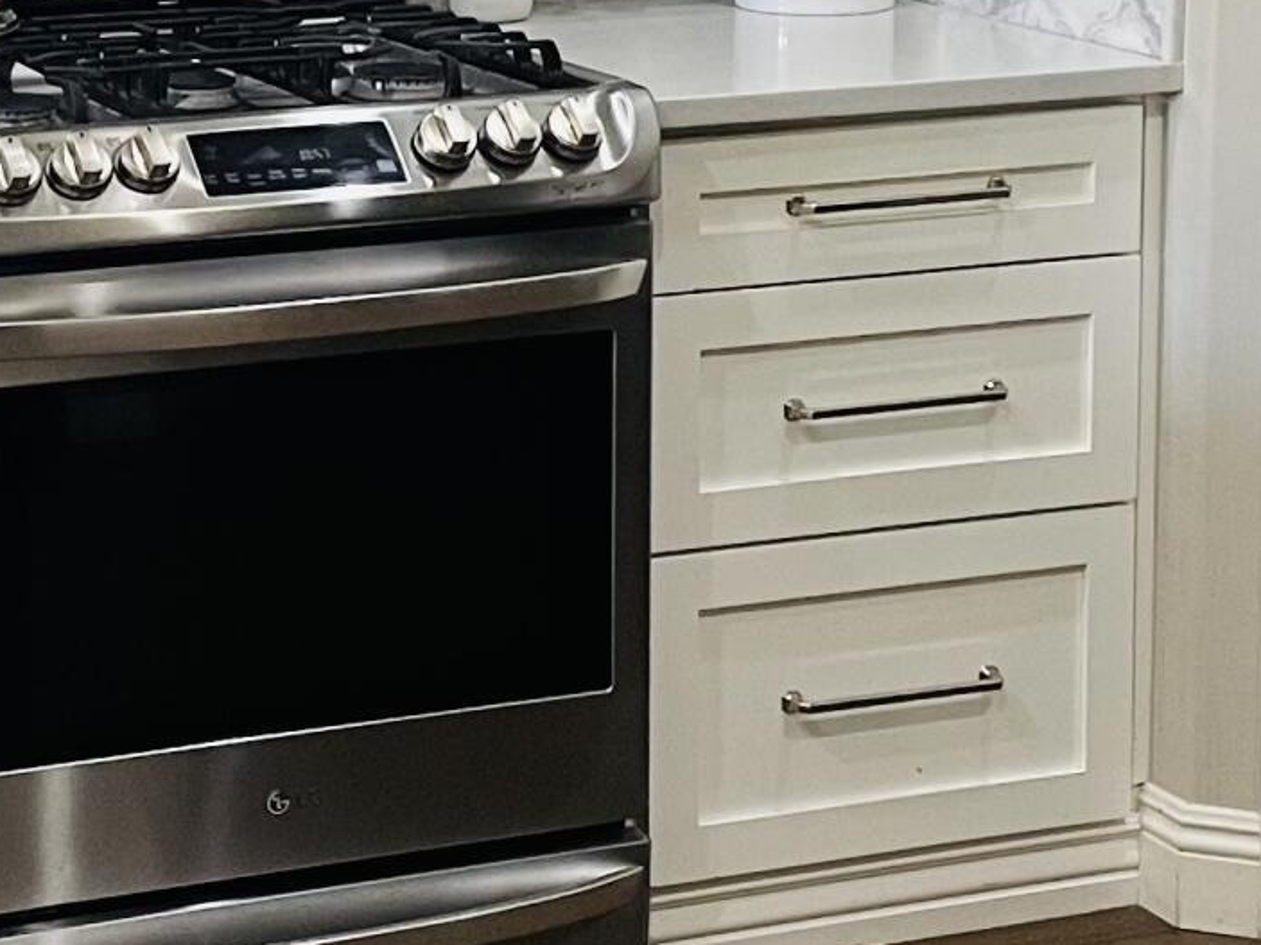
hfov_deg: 17.6
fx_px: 4043
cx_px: 341
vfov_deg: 13.1
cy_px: -14
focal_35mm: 111
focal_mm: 4.2
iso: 125
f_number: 1.6
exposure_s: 1/60
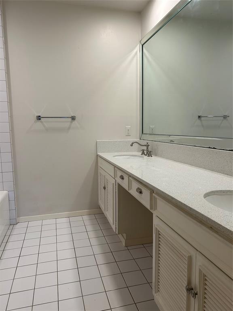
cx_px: 116
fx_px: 233
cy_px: 156
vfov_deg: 67.3
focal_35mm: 26
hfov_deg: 53.1
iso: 64
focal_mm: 5.7
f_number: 1.5
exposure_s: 1/120
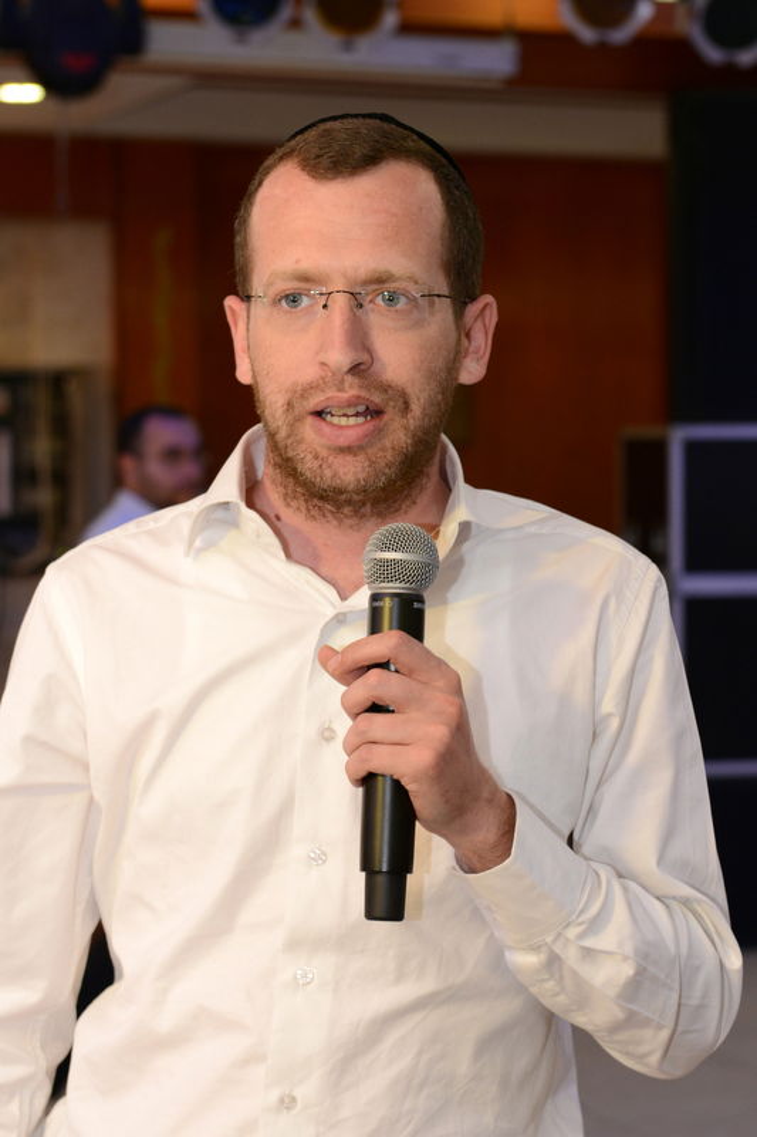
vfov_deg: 28.8
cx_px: 378
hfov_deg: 19.4
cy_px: 568
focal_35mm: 70
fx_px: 2209
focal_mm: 70
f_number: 5.6
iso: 800
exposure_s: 1/80
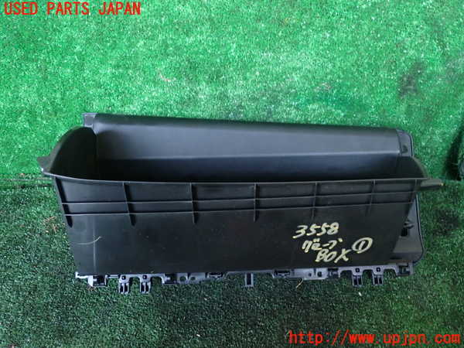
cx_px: 232
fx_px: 402
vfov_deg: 46.8
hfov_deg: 60.0
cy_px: 174
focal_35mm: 30
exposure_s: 1/13
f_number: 2.3
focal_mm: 5.4
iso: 800
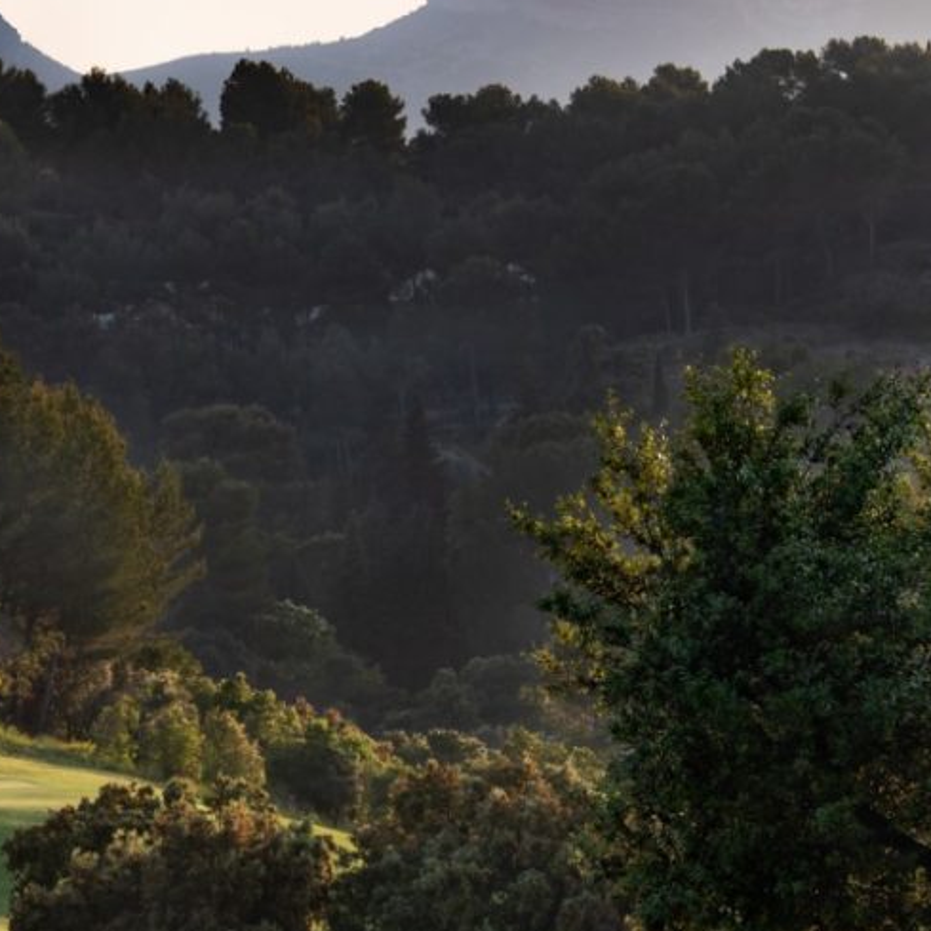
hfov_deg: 6.5
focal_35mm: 267
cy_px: 426
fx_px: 8124
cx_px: -59
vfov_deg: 6.6
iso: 200
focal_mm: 100
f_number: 9
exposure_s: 1/125
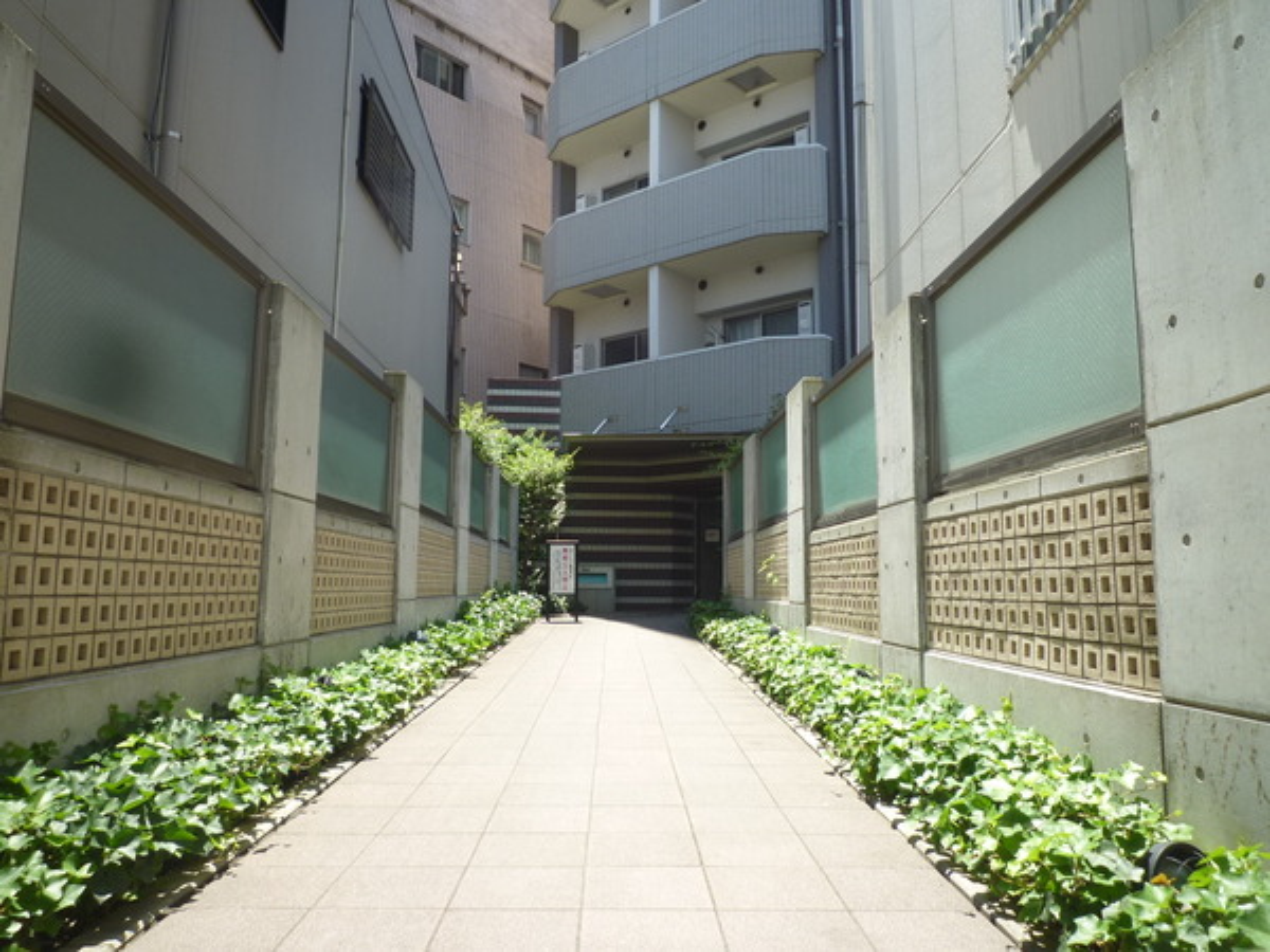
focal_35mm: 25
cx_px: 635
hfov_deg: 69.4
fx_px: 917
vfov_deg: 54.9
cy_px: 476
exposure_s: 1/320
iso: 80
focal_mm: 4.4
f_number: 2.8
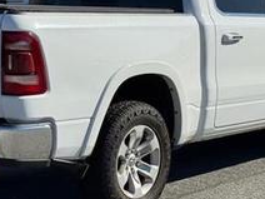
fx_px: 873
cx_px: 104
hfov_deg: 17.2
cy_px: 83
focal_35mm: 114
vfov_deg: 13.0
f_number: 1.78
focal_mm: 6.76
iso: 64
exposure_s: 1/7092
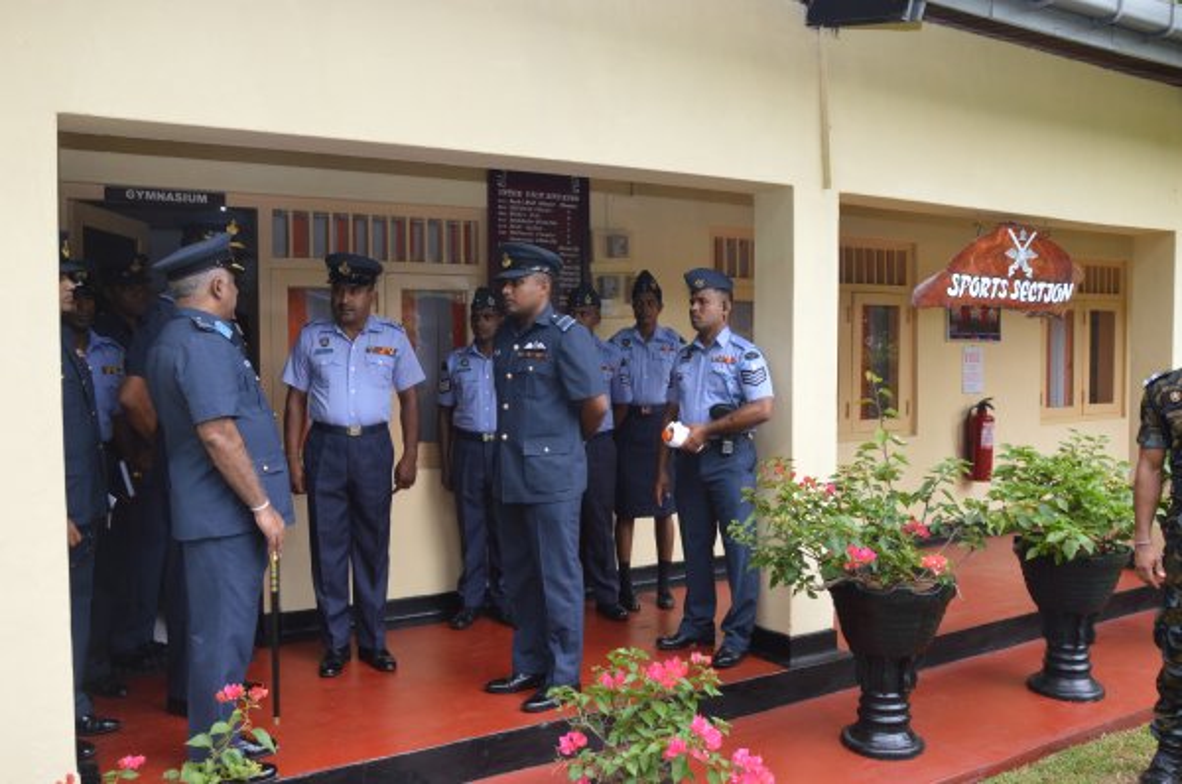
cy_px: 392
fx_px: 885
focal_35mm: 27
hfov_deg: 67.5
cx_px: 591
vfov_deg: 47.8
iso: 320
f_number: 5.6
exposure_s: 1/125
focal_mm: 18
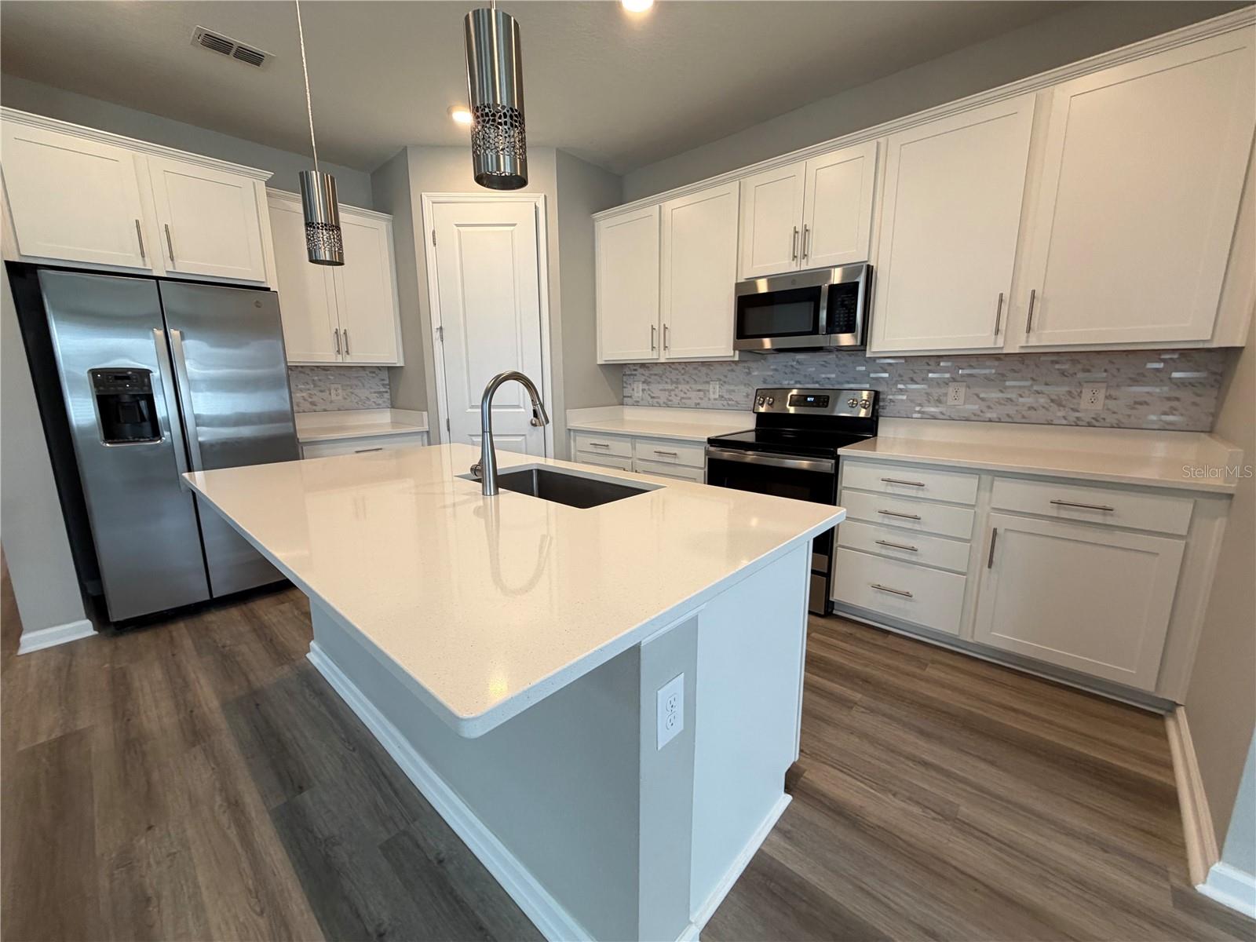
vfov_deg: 85.7
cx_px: 628
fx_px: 508
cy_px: 471
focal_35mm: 14
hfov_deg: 102.1
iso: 200
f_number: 2.2
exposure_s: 1/120
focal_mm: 2.22
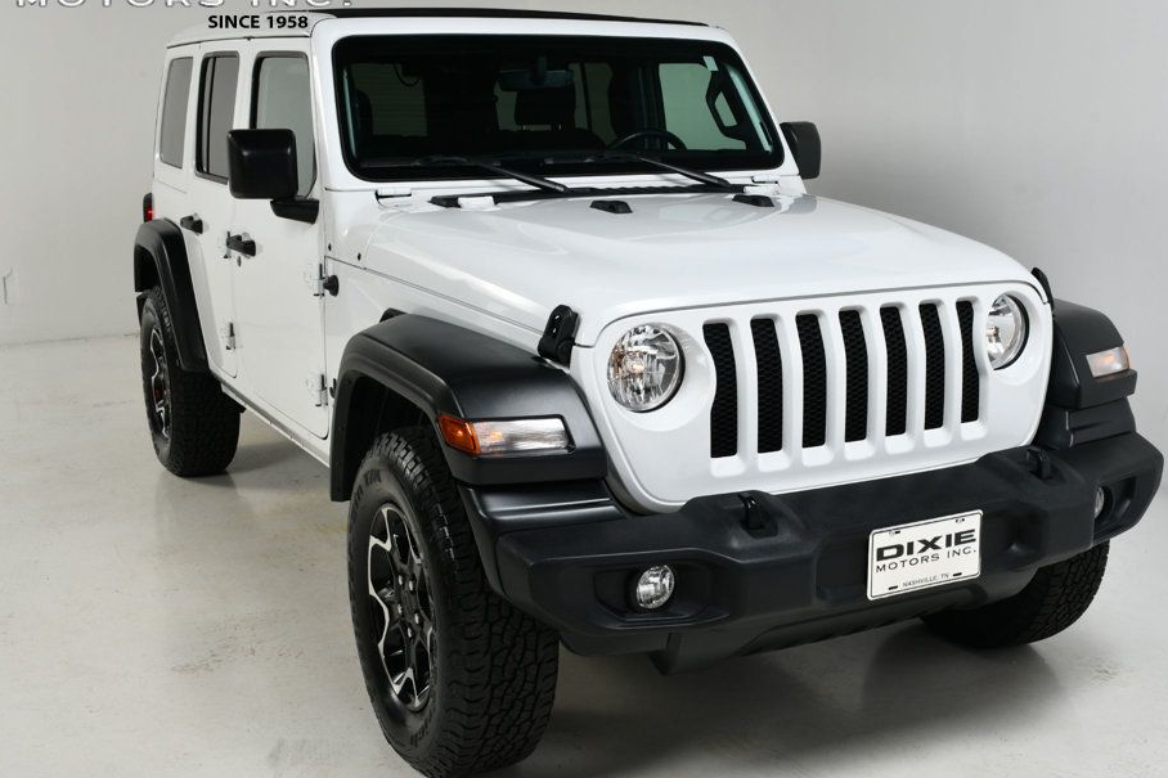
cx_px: 647
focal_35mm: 44
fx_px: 1427
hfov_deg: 44.4
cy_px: 374
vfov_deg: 30.5
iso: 100
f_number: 13
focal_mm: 26
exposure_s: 1/160
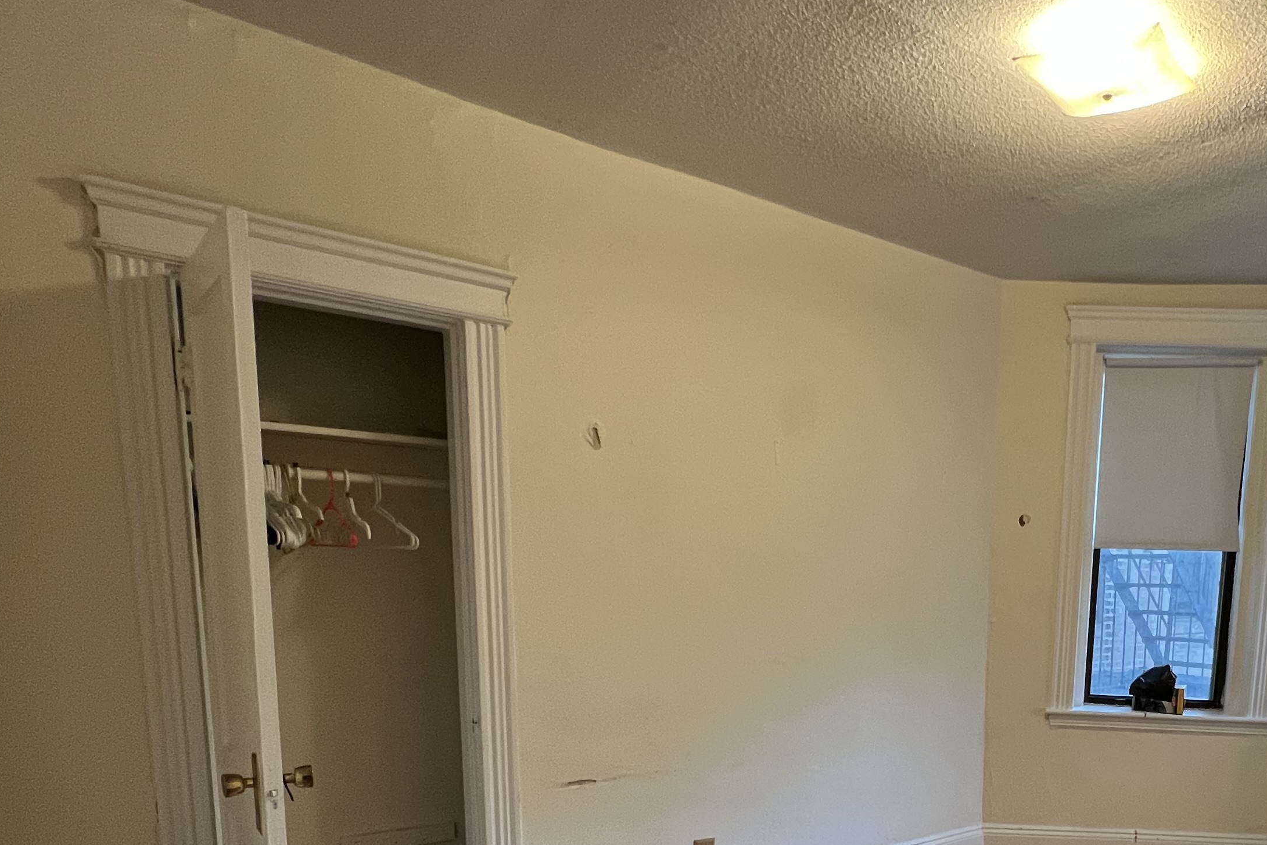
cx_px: 912
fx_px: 880
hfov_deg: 68.0
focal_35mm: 25
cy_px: 719
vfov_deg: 47.4
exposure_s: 1/60
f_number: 1.8
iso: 250
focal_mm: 1.57
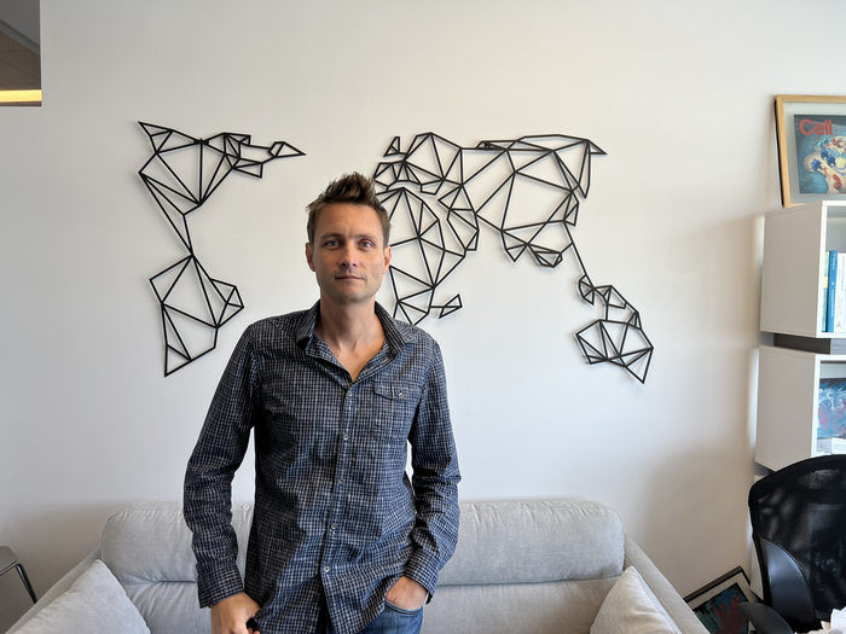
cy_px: 317
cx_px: 423
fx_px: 635
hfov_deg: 67.3
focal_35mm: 26
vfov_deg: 53.1
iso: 40
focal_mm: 5.7
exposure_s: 1/121
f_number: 1.5
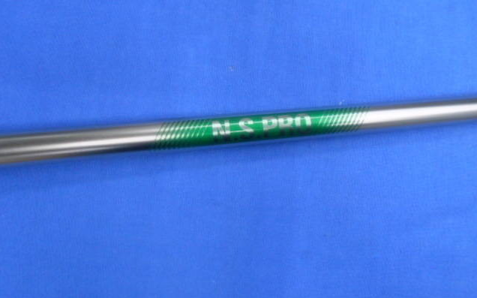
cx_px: 238
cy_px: 120
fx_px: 416
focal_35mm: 32
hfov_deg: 59.7
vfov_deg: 39.2
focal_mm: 5.1
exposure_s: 1/30
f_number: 3.4
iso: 400
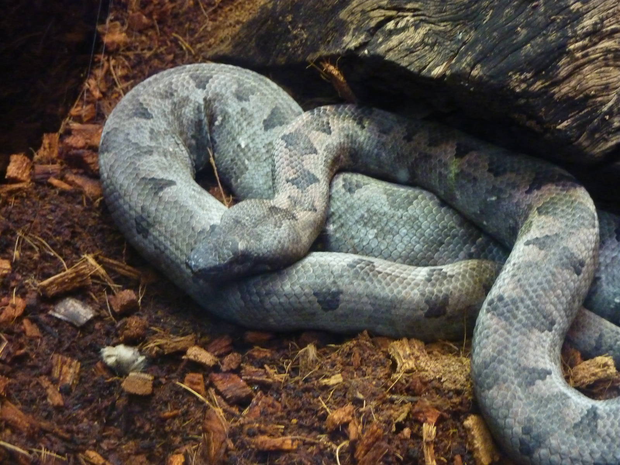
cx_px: 310
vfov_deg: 24.8
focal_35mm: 59
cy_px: 232
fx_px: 1057
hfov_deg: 32.7
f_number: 3.9
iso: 800
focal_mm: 9.7
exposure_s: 1/13
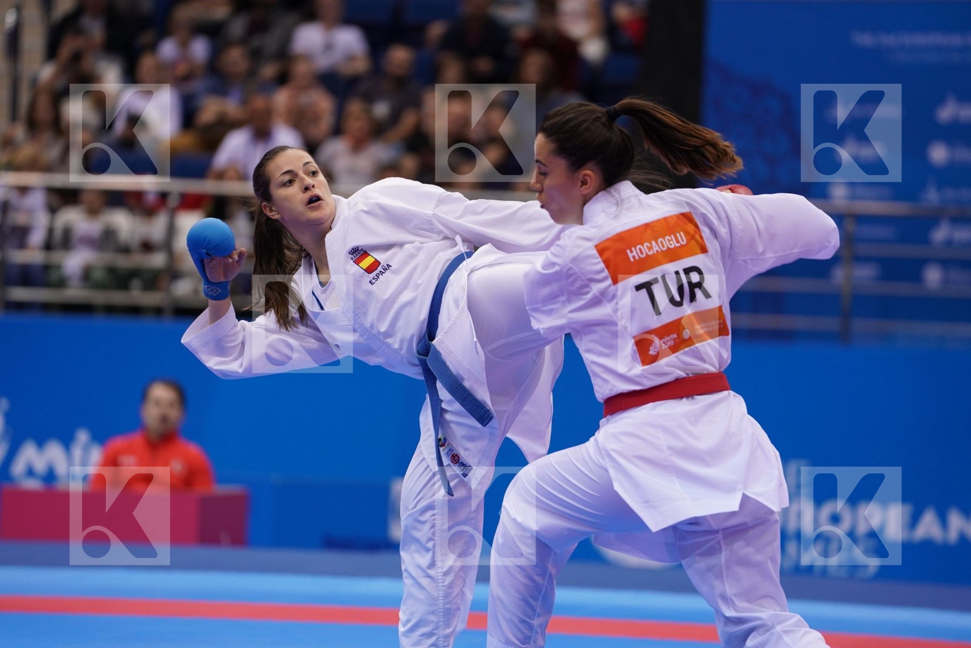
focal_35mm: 198
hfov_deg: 10.4
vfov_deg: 6.9
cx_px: 486
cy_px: 324
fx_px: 5340
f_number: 2.8
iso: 1000
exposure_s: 1/1000
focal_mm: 198
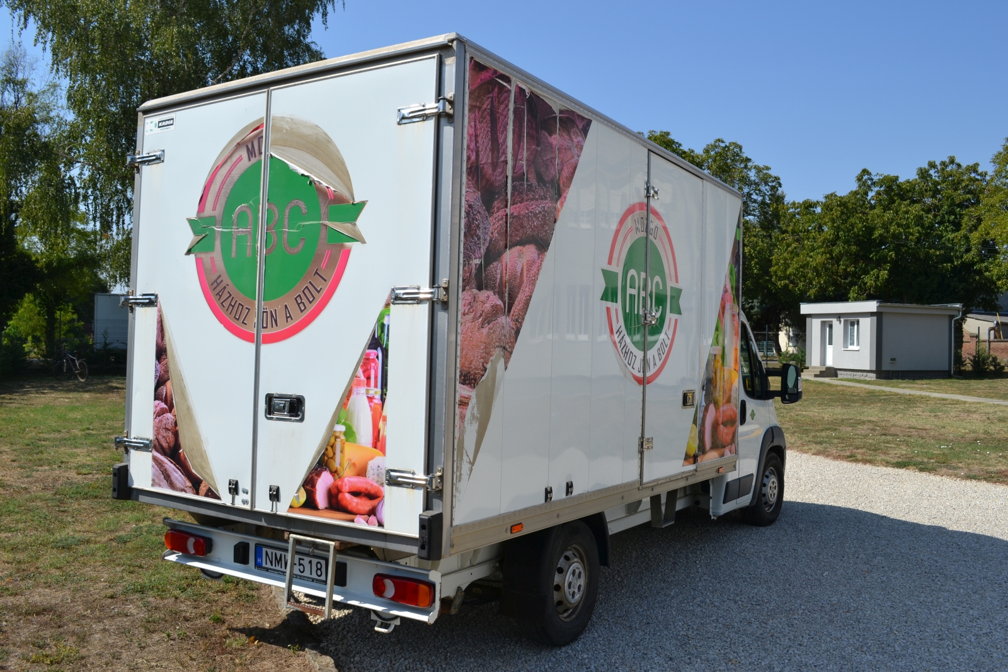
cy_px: 336
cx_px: 504
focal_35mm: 30
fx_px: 840
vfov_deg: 43.6
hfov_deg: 61.9
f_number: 9
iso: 100
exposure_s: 1/320
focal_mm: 20
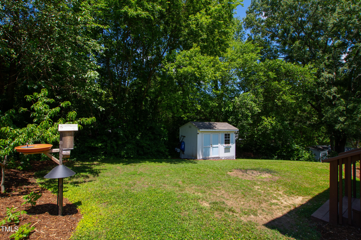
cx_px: 180
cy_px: 120
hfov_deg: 100.4
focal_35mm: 15
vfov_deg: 77.3
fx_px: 150
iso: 100
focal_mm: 10
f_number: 8
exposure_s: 1/125
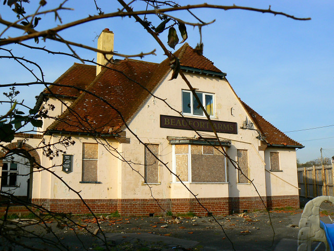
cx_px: 167
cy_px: 126
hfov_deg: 51.4
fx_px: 347
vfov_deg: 39.7
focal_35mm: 36
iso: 80
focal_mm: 6
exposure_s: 1/320
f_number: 5.6
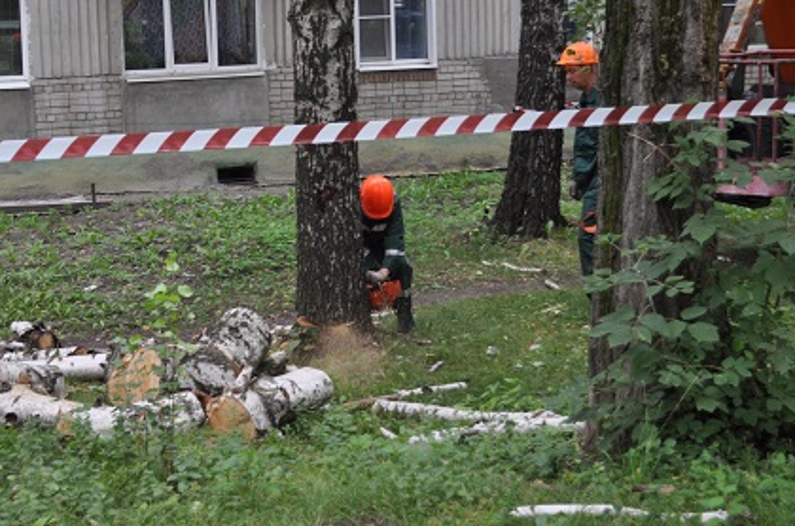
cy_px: 193
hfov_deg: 28.7
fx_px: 1542
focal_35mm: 70
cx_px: 265
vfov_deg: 19.3
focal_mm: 34
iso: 640
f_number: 5
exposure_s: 1/60
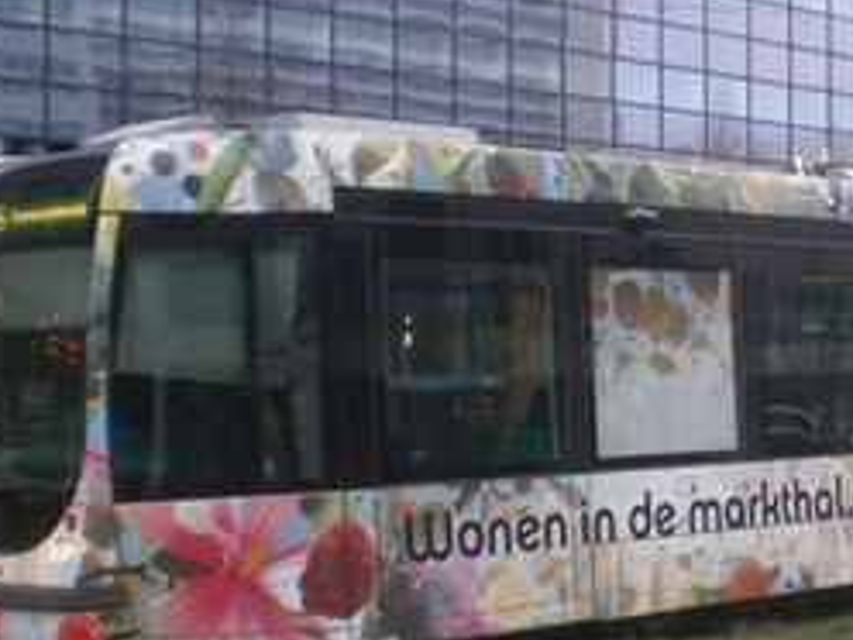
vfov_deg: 17.0
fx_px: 2144
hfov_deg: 21.9
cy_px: 399
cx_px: 788
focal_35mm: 87
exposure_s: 1/40
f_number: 3.1
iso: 100
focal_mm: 6.3
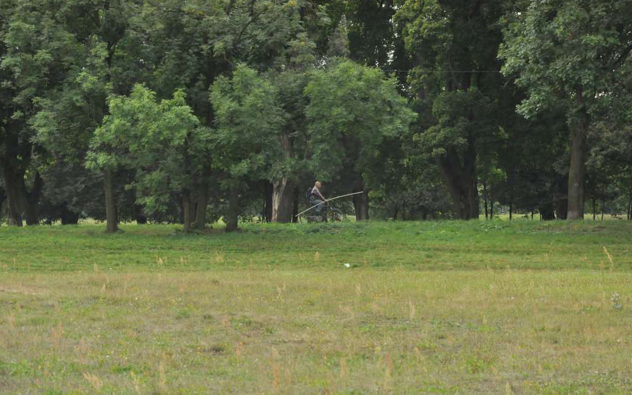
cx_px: 316
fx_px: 2782
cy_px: 197
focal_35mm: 162
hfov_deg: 13.0
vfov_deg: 8.1
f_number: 9
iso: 2000
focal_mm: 105
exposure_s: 1/1250
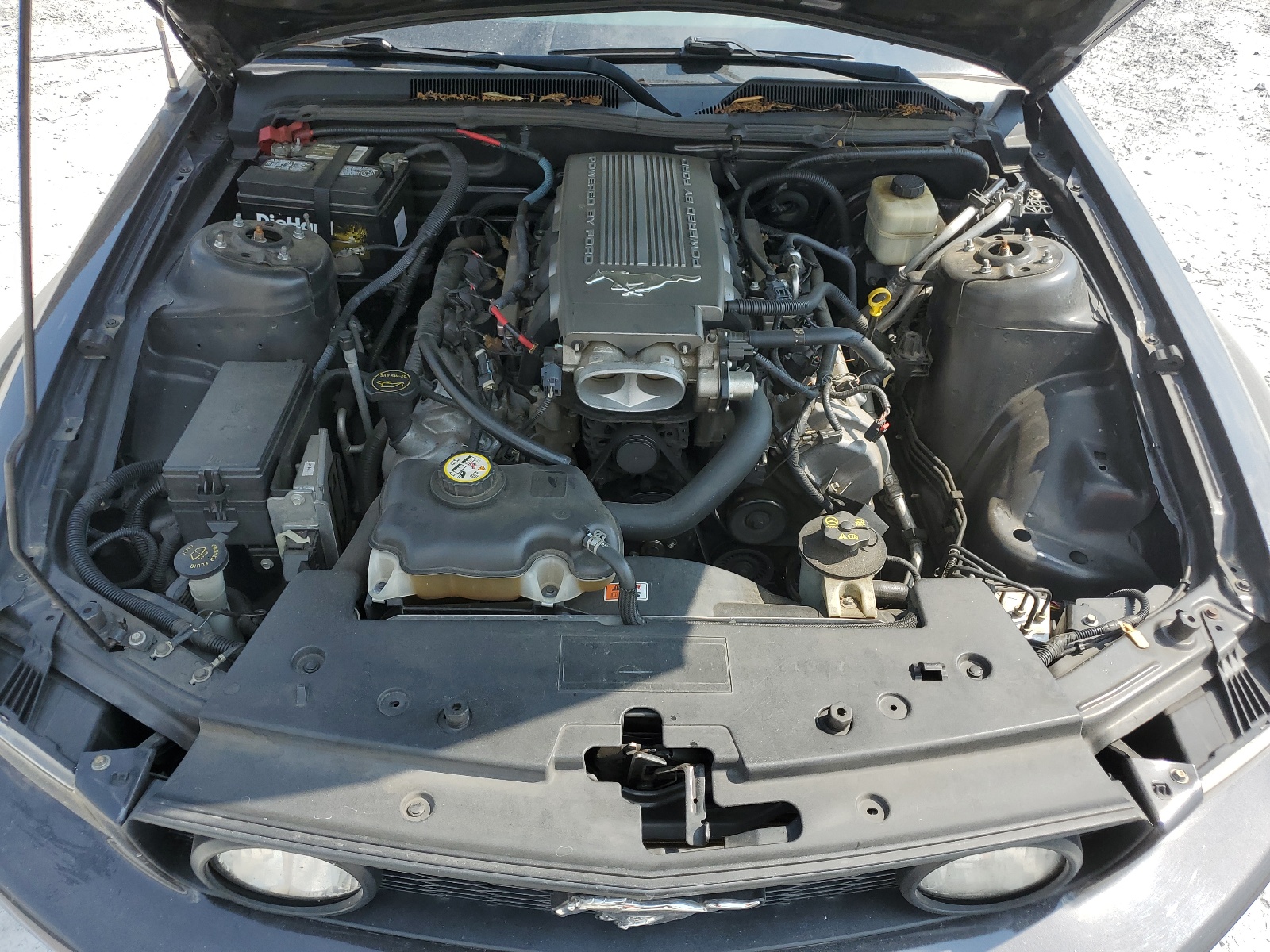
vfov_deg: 53.1
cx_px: 635
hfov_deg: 67.3
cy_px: 476
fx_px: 954
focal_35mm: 26
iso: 50
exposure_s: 1/1429
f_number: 1.5
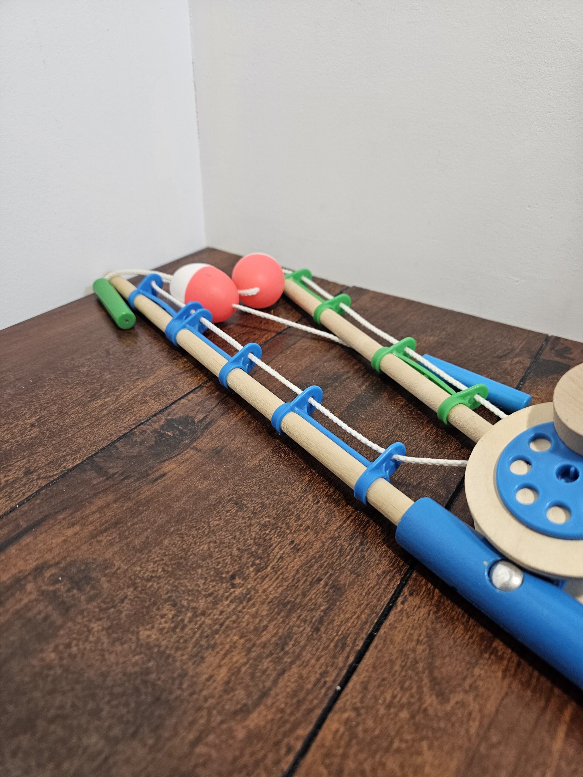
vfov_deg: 73.9
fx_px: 516
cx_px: 292
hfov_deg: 58.9
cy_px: 388
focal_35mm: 23
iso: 200
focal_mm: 6.3
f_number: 1.7
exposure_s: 1/120
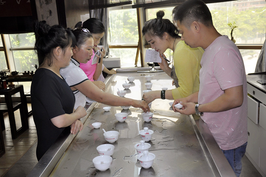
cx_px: 133
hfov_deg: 49.6
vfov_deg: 34.1
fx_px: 288
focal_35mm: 39
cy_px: 88
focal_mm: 26
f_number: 4
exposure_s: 1/160
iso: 400
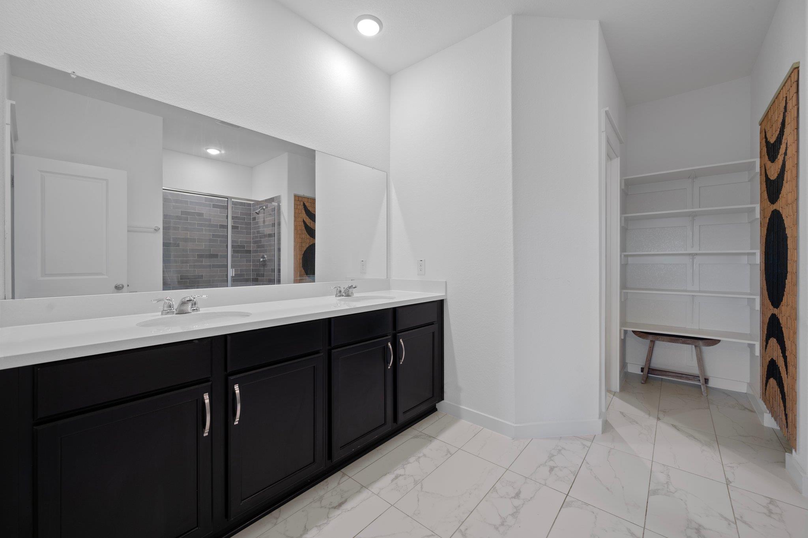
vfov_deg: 81.1
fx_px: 314
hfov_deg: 104.3
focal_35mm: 14
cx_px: 404
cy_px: 269
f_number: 8
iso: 100
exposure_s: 1/2
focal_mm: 14
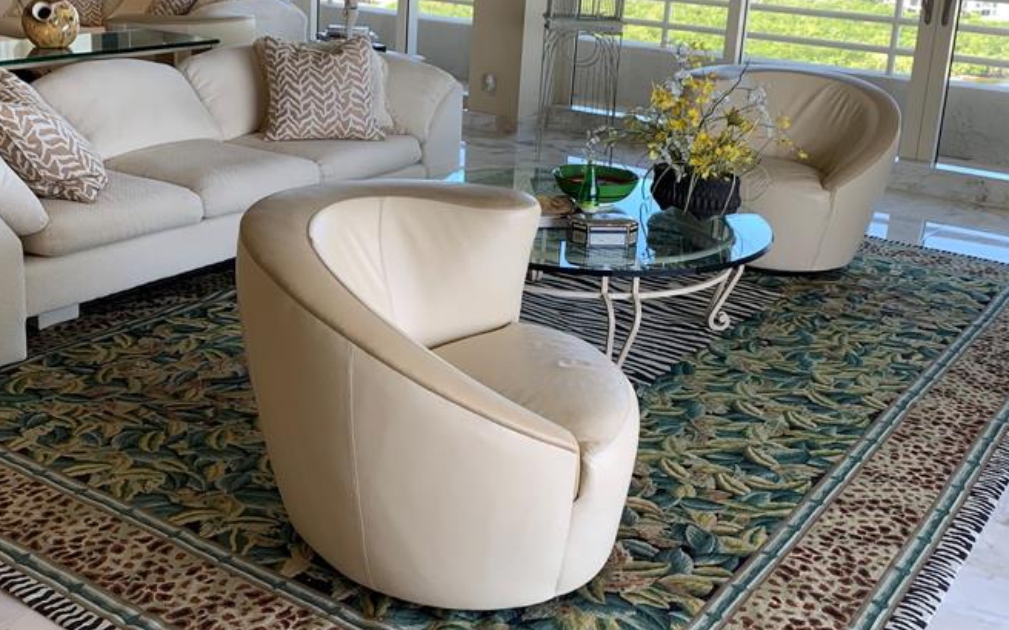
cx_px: 471
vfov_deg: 29.7
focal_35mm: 43
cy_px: 214
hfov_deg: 46.2
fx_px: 1182
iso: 25
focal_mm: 4.25
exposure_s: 1/120
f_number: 1.8
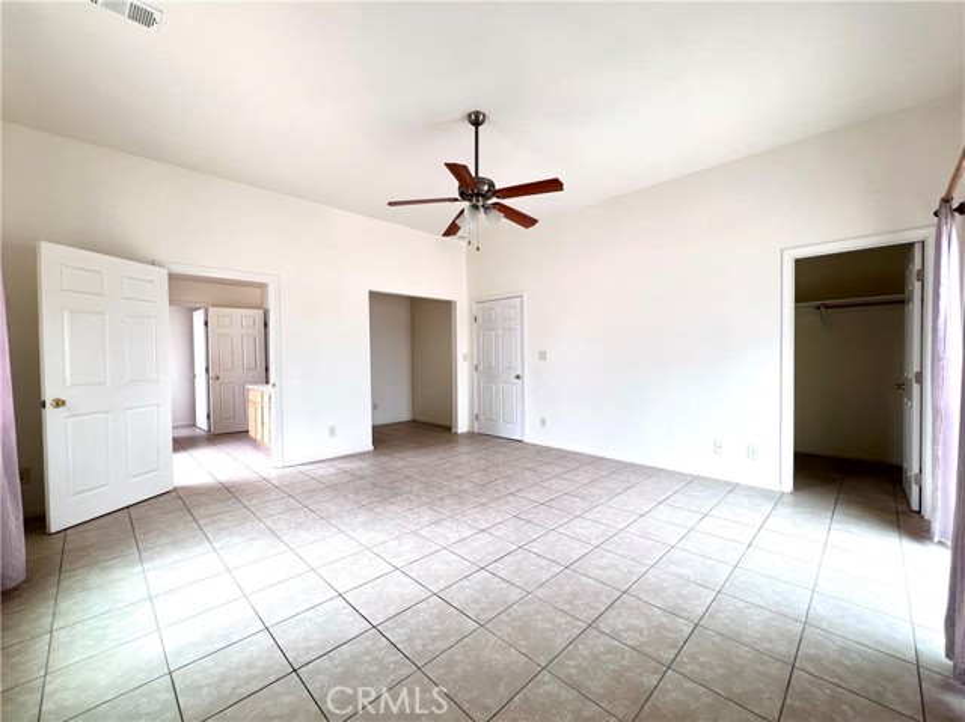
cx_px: 482
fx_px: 362
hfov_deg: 106.2
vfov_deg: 89.8
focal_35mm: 13
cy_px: 361
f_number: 1.8
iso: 40
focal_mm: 1.57
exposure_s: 1/99
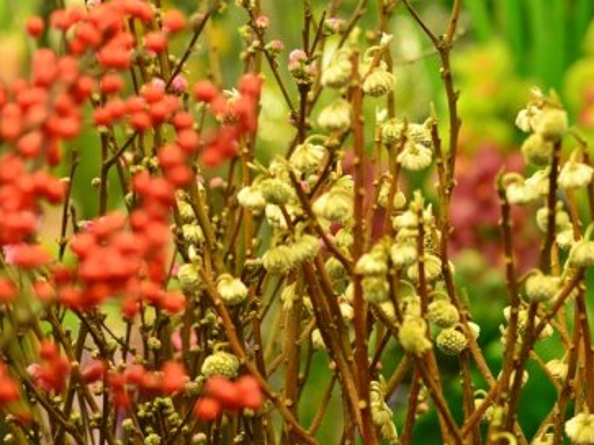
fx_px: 3294
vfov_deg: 7.7
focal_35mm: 192
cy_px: 252
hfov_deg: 10.3
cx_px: 499
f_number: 4
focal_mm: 105
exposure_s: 1/60
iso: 640
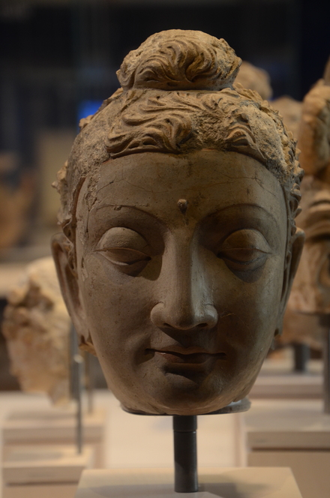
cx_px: 165
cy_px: 249
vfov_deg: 19.5
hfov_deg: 13.0
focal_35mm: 105
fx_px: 1450
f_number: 5.3
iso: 500
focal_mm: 70
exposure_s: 1/15
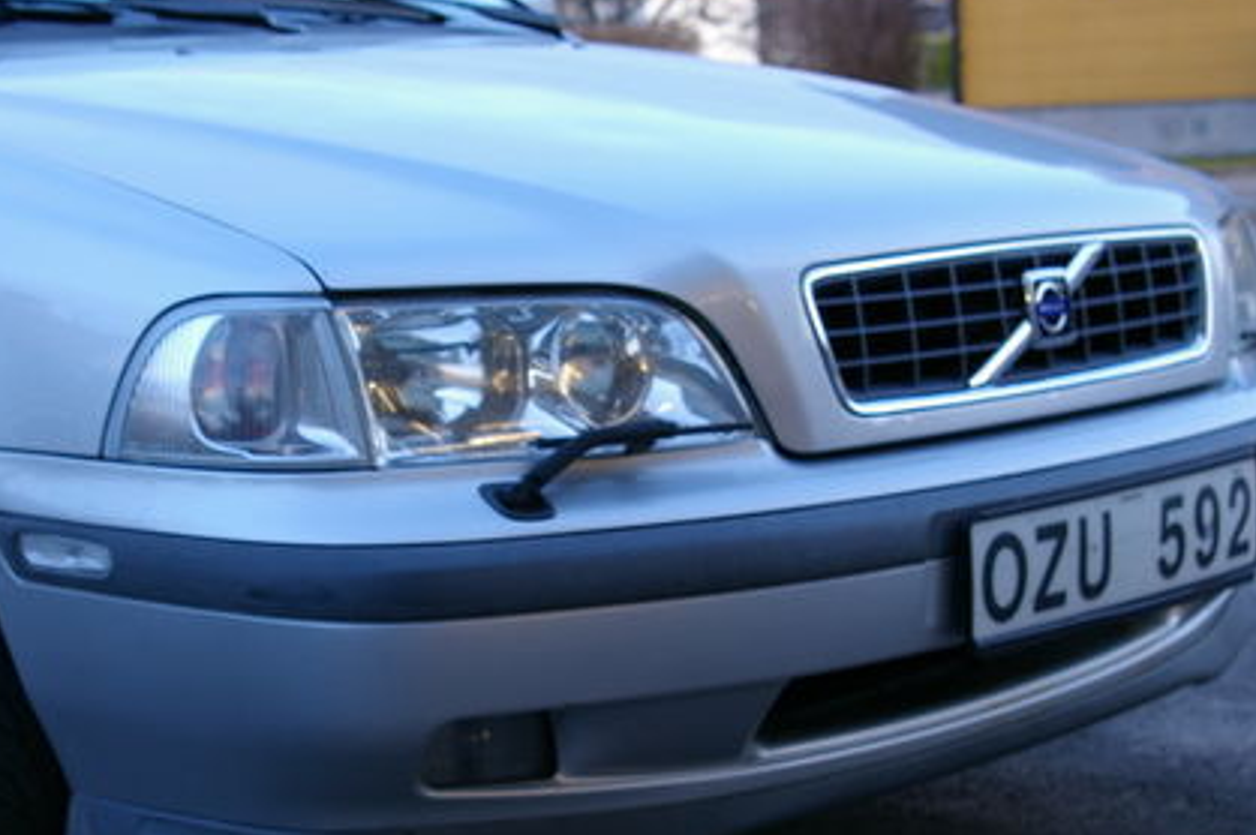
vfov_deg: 18.1
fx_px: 2615
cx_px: 445
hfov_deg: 26.9
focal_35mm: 75
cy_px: 523
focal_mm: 33
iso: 200
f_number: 5.6
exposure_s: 1/10
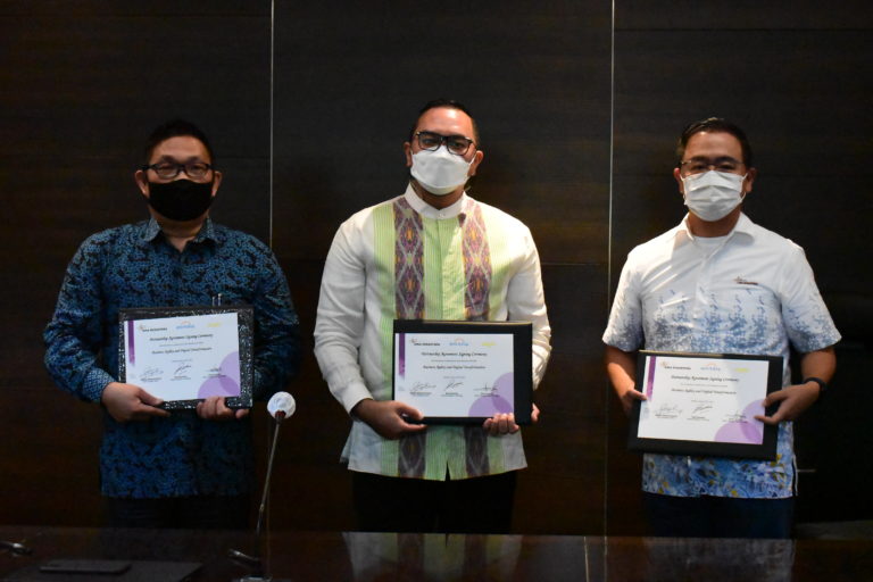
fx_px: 1455
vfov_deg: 22.6
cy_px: 291
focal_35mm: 60
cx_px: 436
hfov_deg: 33.4
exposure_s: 1/200
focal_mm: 40
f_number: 5.6
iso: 16000
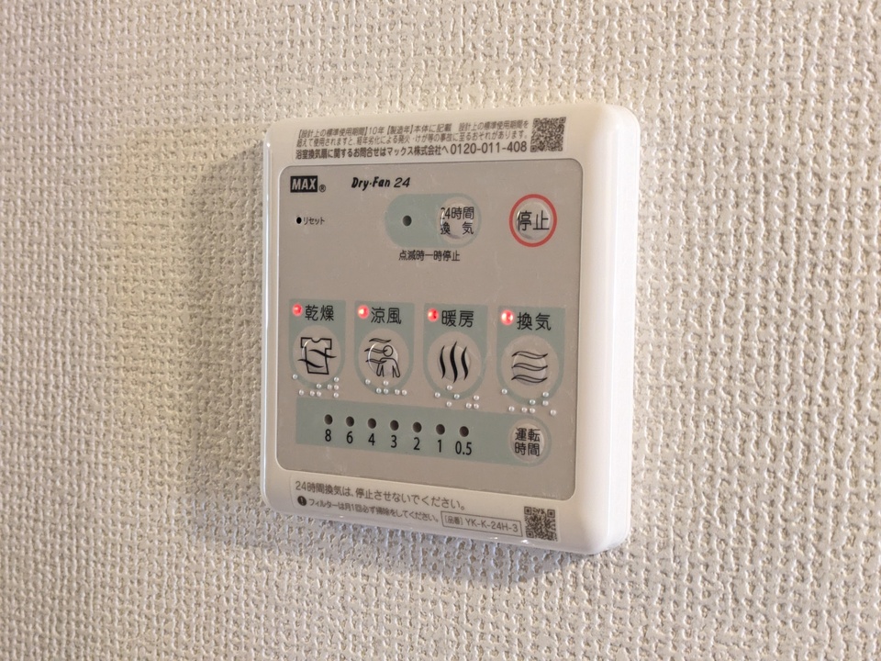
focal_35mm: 51
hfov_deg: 37.5
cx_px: 440
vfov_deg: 28.6
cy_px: 330
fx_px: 1298
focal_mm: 5.43
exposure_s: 1/40
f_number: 1.89
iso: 655
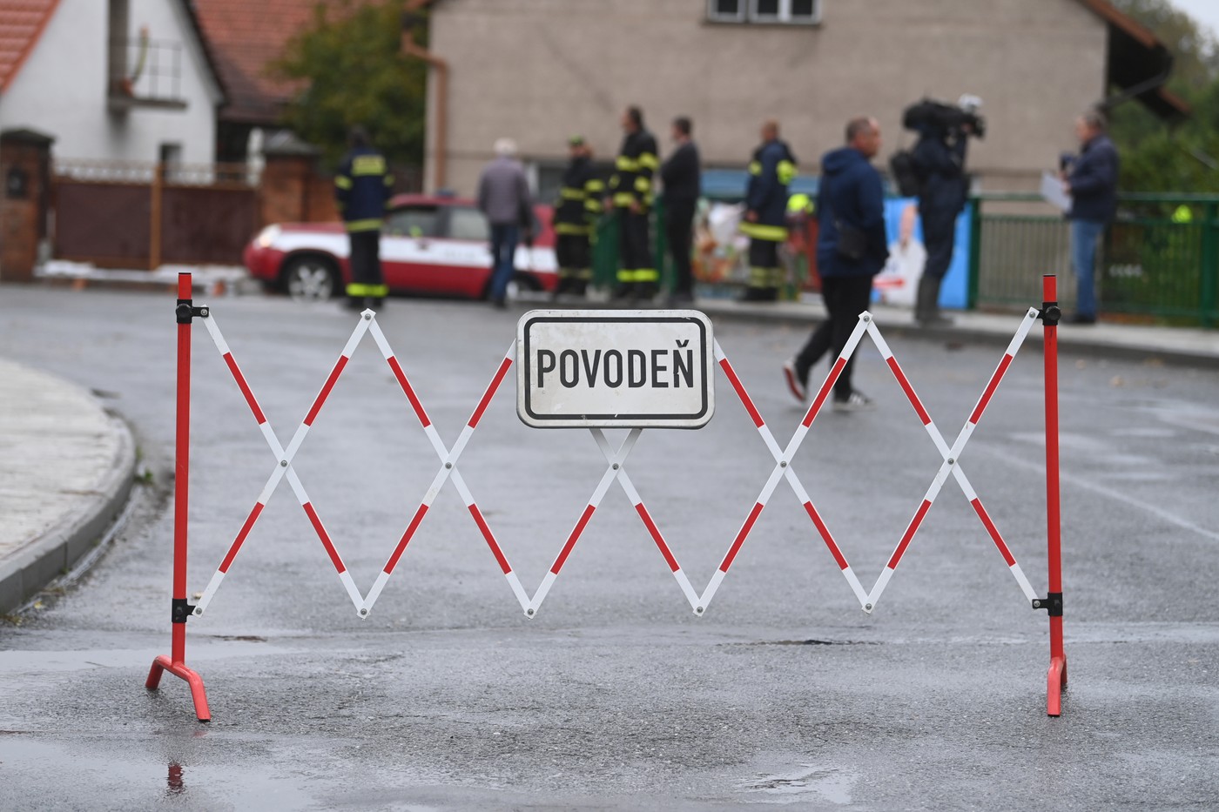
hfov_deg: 20.0
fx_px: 3453
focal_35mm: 102
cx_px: 610
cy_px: 406
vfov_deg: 13.4
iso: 360
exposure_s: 1/320
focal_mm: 102
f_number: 2.8
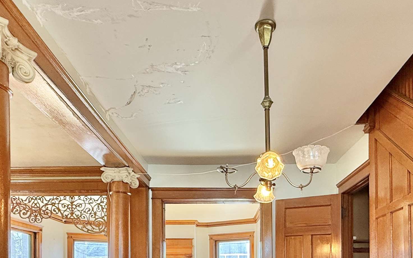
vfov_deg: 35.9
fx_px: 349
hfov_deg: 60.8
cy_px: 268
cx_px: 242
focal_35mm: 31
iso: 160
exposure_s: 1/120
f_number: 2.2
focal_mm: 2.22
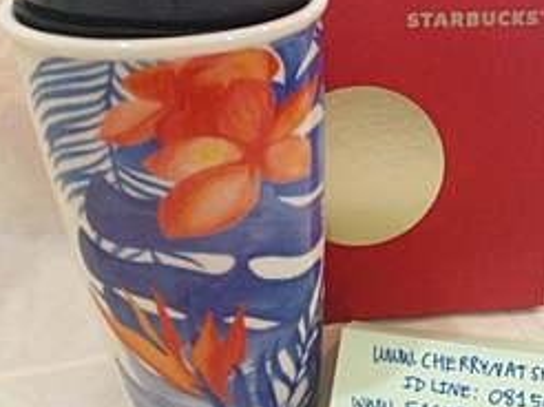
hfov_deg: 33.0
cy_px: 248
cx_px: 422
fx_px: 895
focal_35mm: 57
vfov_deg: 25.6
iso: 250
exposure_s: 1/20
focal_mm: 4.28
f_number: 2.4
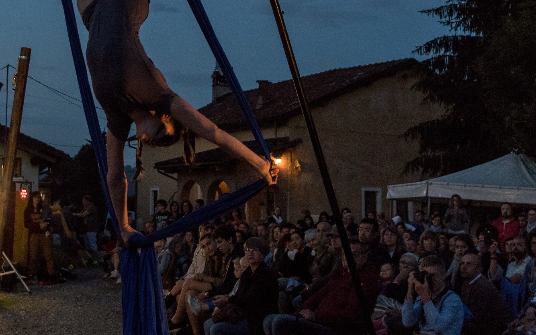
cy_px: 76
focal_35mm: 66
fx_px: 964
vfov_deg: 19.5
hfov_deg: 30.9
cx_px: 191
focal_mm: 24
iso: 3200
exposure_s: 1/200
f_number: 4.5
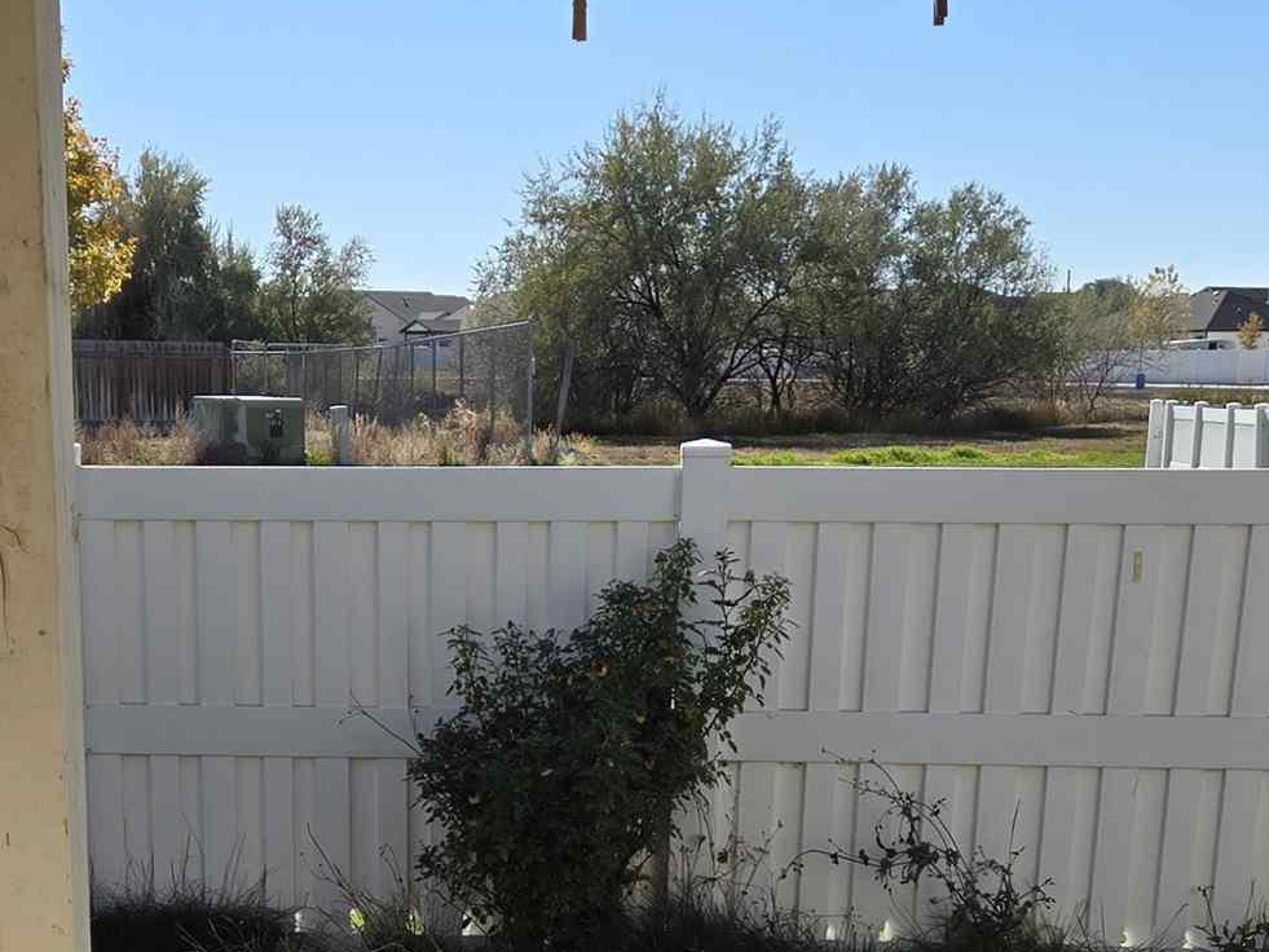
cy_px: 1247
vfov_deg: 18.9
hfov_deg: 26.8
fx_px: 2640
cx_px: 404
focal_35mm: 72
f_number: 1.8
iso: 25
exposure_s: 1/2016
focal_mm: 5.4
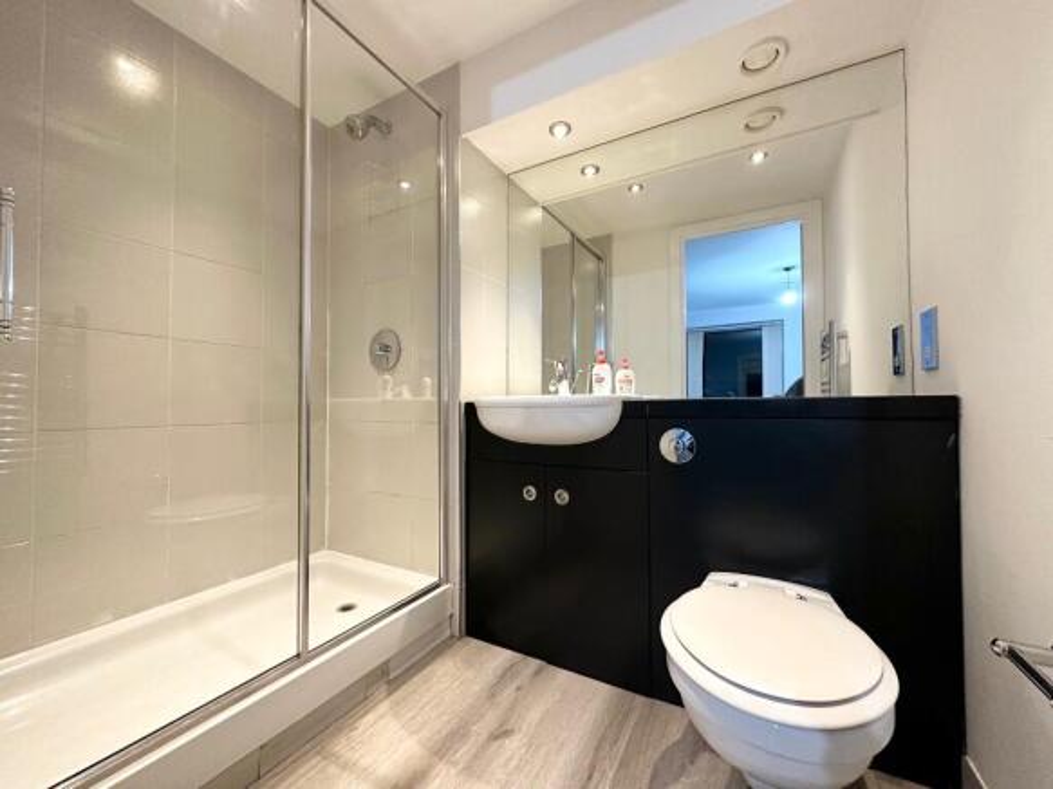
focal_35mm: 14
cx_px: 526
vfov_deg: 85.7
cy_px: 394
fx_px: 426
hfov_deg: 102.1
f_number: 2.2
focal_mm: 2.22
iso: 320
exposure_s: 1/50
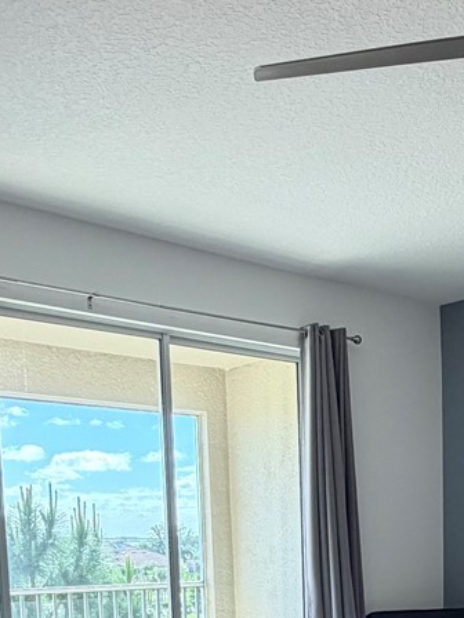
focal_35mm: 50
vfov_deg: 34.3
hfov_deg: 27.8
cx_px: 439
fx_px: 894
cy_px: 639
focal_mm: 2.22
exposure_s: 1/120
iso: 125
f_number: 2.2
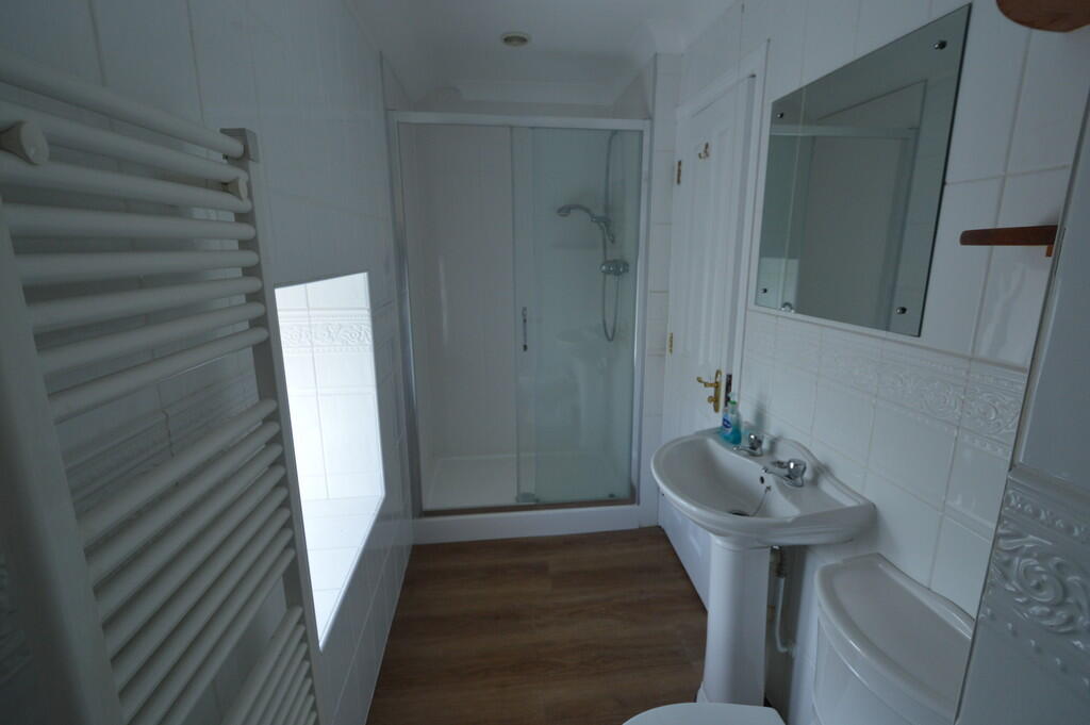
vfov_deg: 77.2
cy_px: 362
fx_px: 454
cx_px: 545
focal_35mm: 15
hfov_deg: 100.4
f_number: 5.6
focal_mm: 10
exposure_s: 1/125
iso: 400
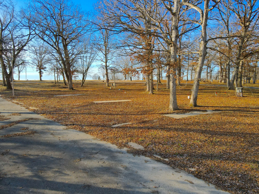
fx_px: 180
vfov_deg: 56.8
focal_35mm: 24
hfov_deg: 71.6
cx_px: 130
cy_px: 97
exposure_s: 1/320
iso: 100
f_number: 2.8
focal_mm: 4.5
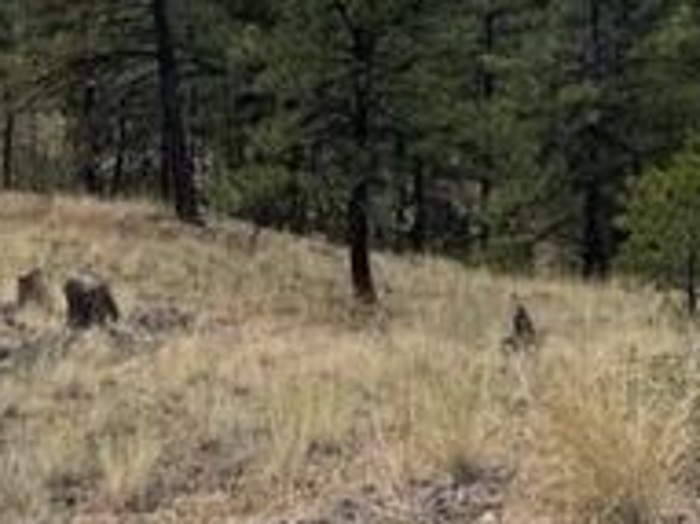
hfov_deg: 27.7
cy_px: 13
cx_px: 601
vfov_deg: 20.9
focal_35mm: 68
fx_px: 1374
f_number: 1.6
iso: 32
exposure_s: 1/5128
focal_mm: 5.1
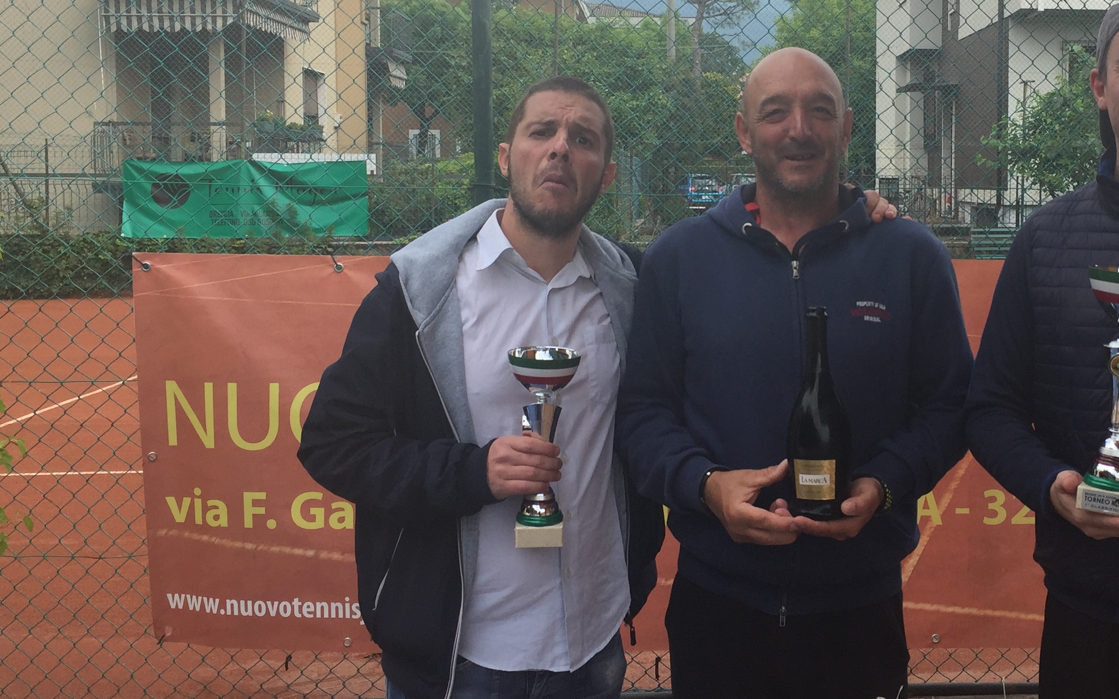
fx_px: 1433
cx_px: 798
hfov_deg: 41.7
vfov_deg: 27.4
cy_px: 280
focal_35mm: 47
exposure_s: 1/775
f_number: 2.2
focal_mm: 4.15
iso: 32
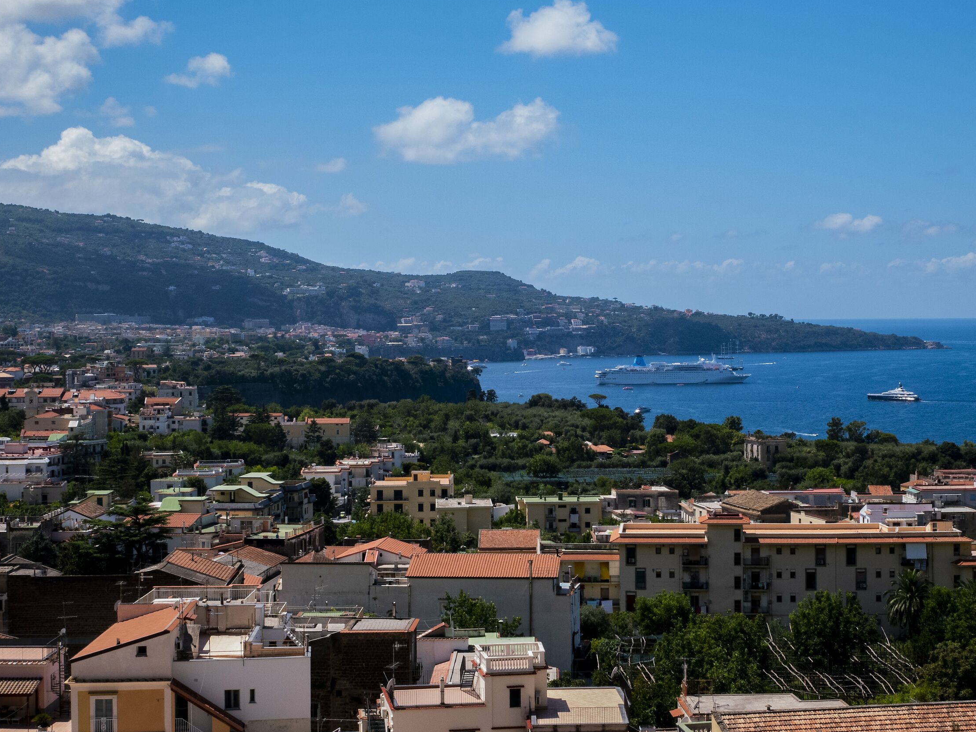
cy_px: 360
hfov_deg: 28.2
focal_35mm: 69
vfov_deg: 21.3
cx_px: 506
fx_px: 1946
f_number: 16
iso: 800
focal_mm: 32
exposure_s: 1/250
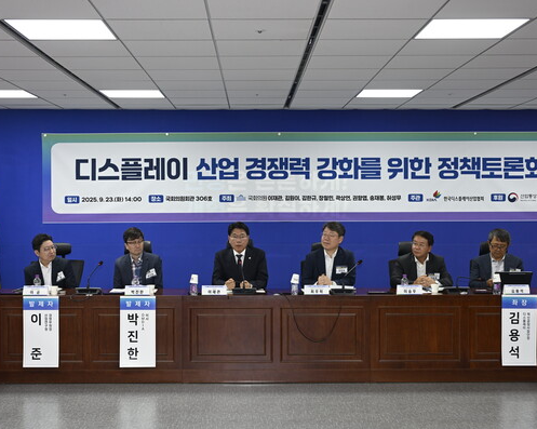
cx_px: 258
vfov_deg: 29.7
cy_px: 215
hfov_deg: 36.7
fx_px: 810
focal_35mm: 51
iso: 1000
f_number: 4.8
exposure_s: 1/125
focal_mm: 45
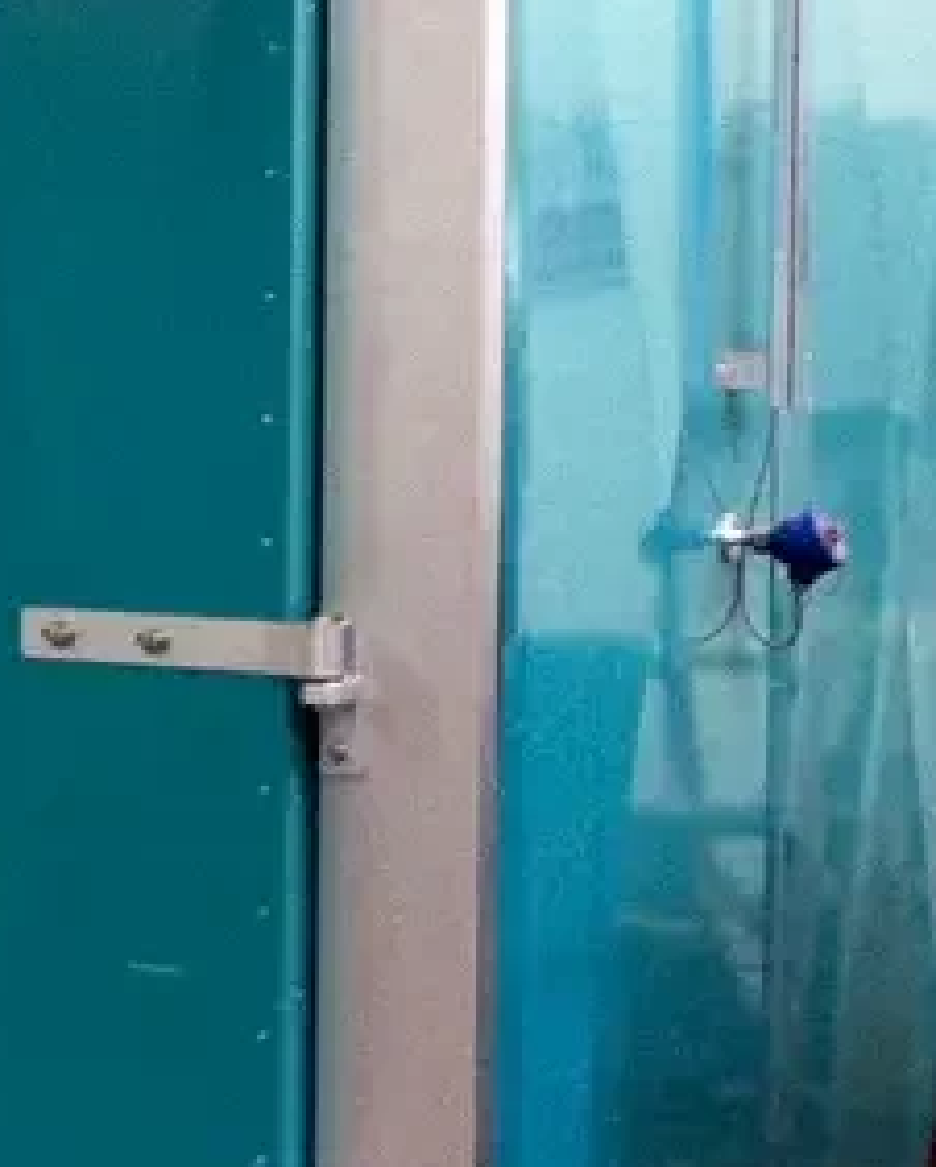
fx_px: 5016
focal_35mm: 145
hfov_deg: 9.5
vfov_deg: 13.3
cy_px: 337
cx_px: -1286
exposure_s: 1/15
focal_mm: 3.85
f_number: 2.8
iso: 160
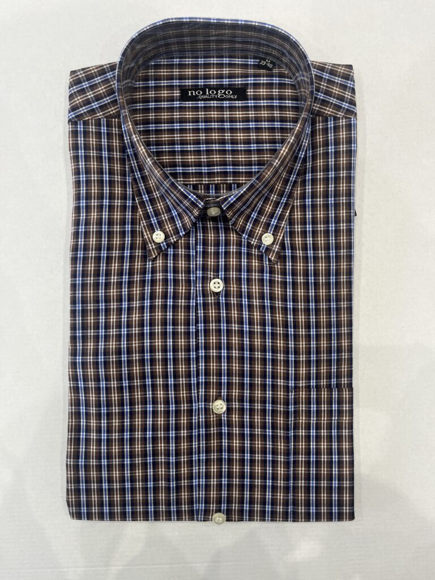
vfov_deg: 67.3
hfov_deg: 53.1
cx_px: 218
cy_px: 290
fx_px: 436
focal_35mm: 26
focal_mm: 5.1
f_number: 1.6
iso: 80
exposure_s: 1/100
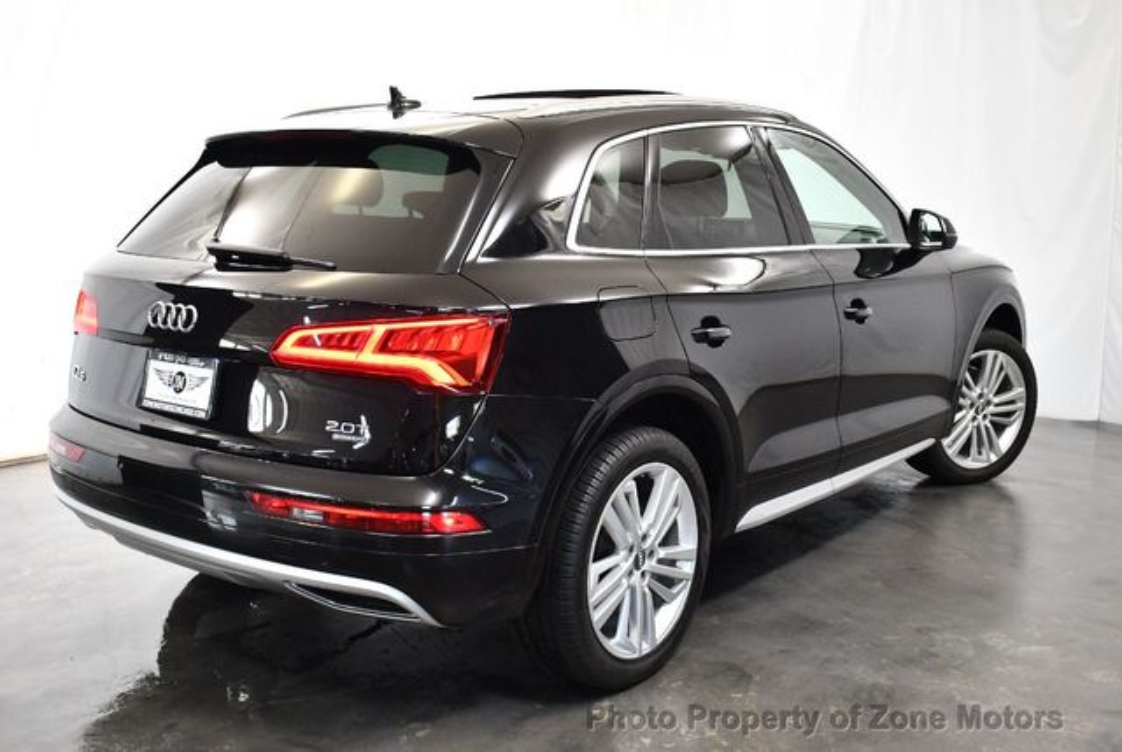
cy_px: 376
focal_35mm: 40
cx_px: 561
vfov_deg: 33.5
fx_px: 1249
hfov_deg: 48.4
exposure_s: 1/125
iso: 1250
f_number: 3.8
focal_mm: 20
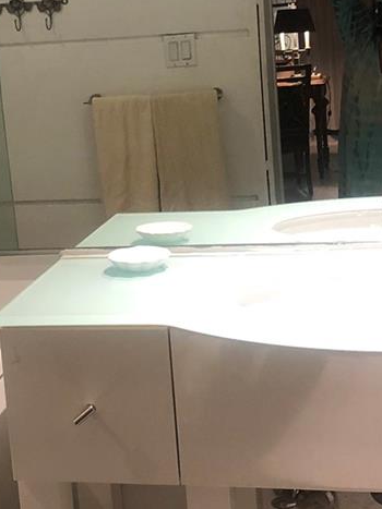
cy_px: 207
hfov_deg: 20.4
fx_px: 1060
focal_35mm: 72
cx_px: 143
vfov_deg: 27.0
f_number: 1.8
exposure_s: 1/15
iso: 80
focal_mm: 3.99
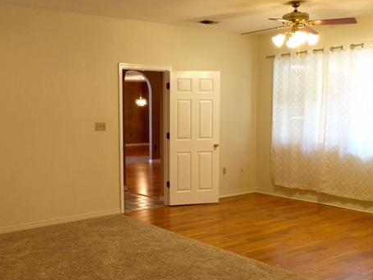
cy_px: 154
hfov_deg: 45.3
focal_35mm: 41
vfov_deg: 35.1
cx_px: 138
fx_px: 442
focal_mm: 4.15
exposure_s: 1/15
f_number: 2.2
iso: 32
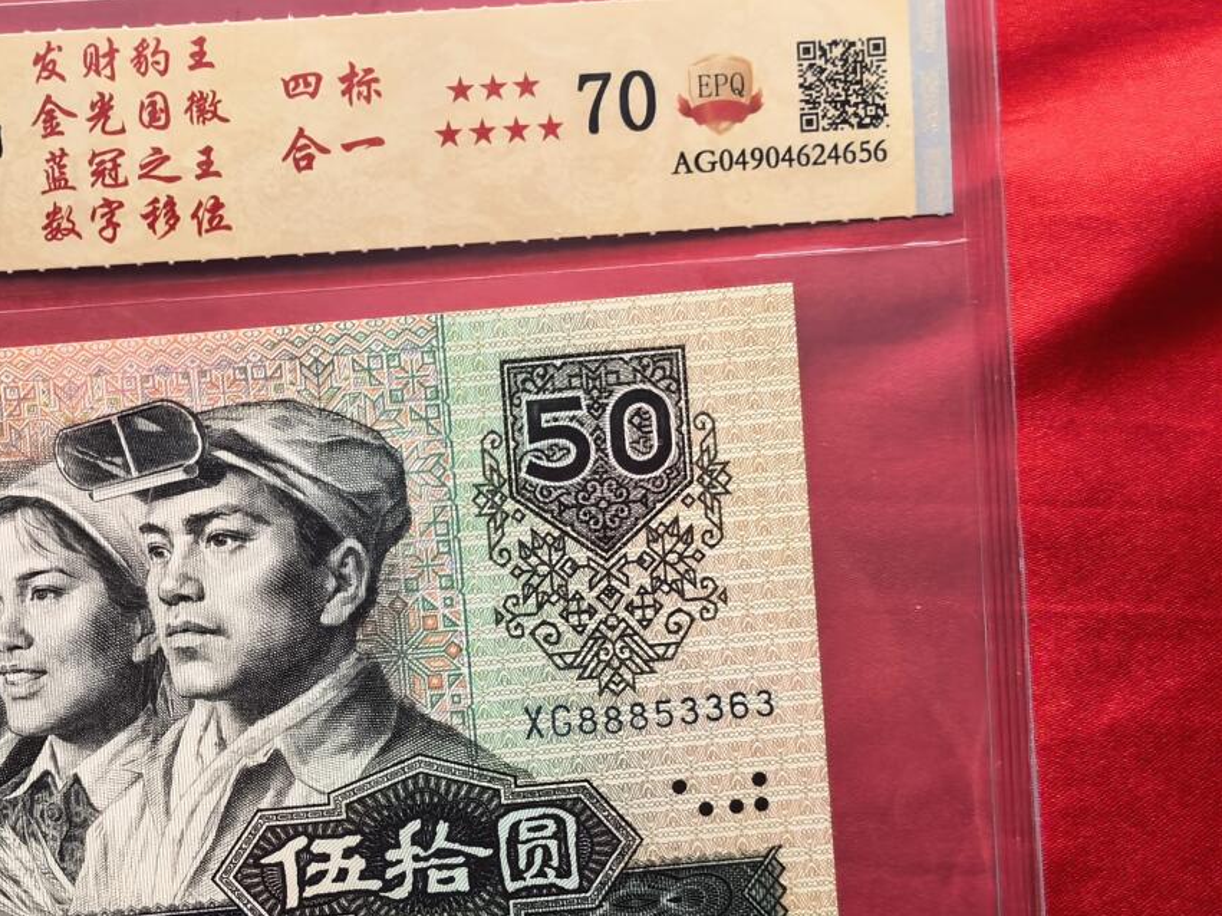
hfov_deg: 24.3
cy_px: 569
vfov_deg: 18.6
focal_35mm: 79
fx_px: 2788
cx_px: 220
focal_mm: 6.98
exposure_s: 1/155
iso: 50
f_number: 2
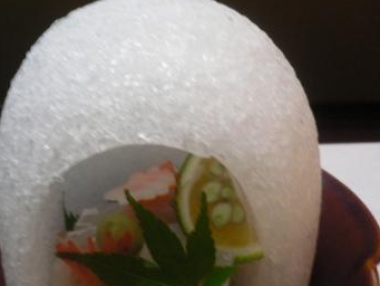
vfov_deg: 31.4
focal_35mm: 46
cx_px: 158
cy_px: 177
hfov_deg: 41.1
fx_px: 505
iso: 200
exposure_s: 1/8
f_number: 2.8
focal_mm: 5.8
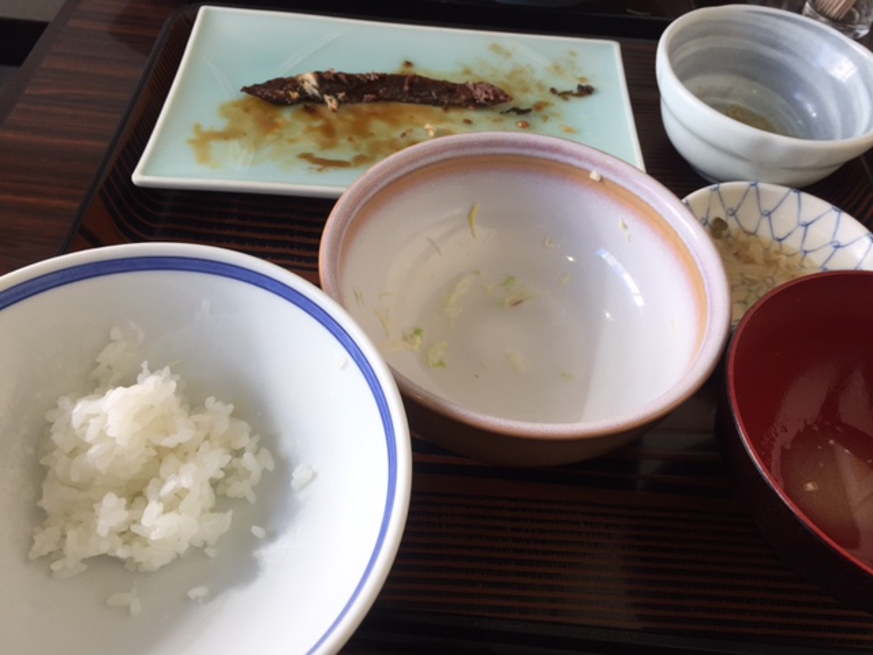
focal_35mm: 29
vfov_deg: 48.2
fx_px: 731
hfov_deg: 61.7
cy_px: 328
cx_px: 436
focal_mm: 4.15
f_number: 2.2
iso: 40
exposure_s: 1/100
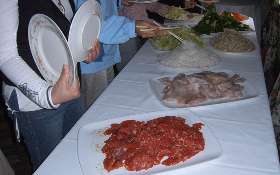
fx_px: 298
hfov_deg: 50.4
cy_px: 89
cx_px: 140
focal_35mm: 39
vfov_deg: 32.8
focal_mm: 5.8
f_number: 5.8
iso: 100
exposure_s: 1/30
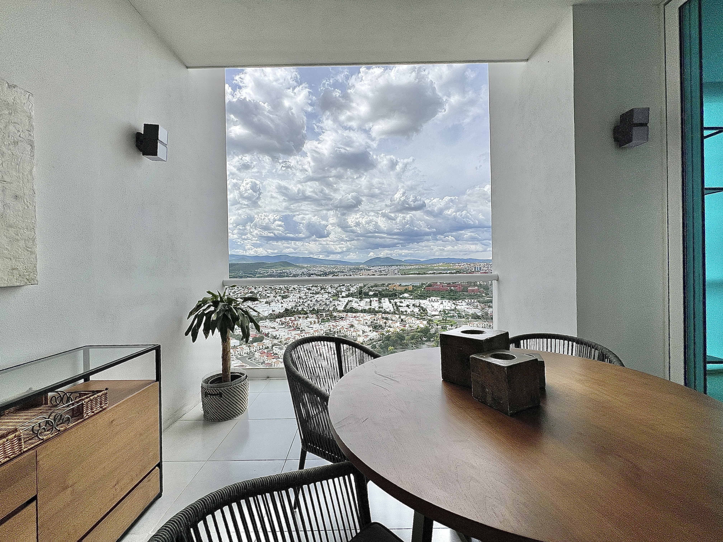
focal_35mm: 13
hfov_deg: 106.2
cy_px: 271
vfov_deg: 89.9
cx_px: 362
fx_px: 272
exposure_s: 1/2874
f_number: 1.8
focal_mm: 1.57
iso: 32
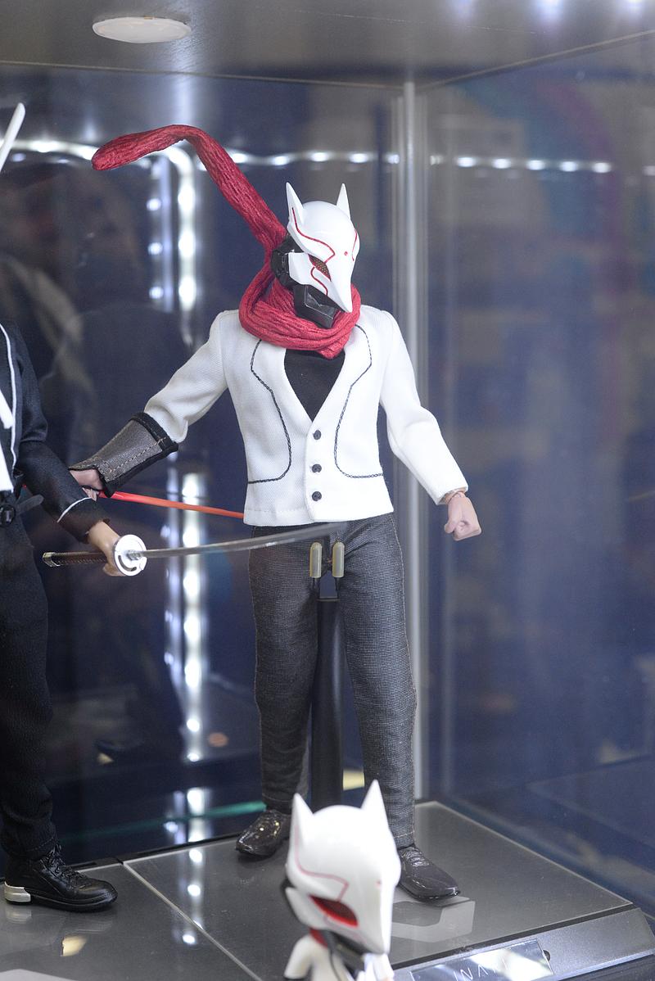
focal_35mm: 50
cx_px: 328
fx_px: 1363
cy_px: 490
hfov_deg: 27.0
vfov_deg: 39.6
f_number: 6.3
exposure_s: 1/100
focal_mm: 50
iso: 3200
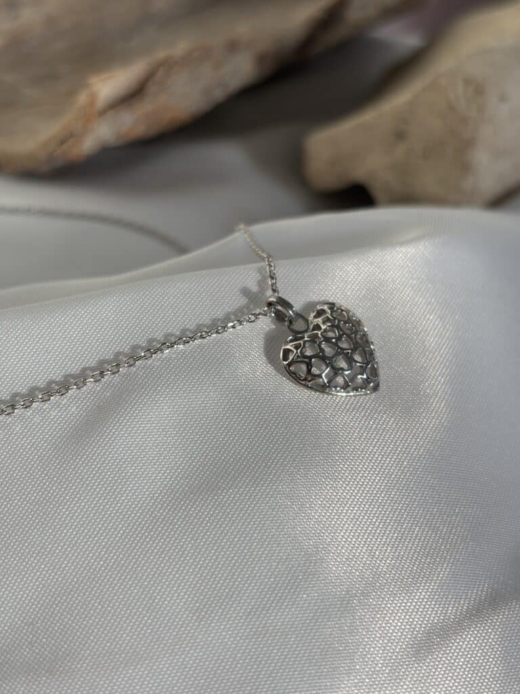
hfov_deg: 28.0
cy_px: 347
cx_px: 260
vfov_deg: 36.8
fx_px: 1042
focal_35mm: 52
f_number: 1.6
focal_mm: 5.96
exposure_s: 1/238
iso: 32
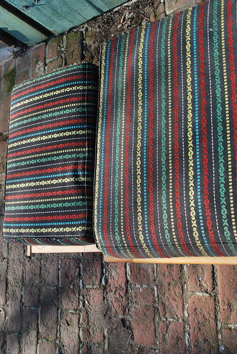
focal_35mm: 39
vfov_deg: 49.5
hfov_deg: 34.3
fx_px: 384
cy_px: 177
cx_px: 118
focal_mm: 26
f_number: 5.6
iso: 125
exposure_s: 1/125
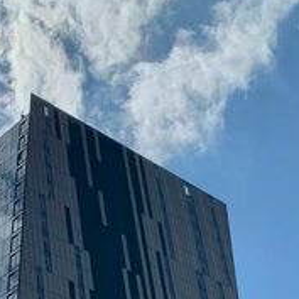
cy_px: 421
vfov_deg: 21.9
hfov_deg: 25.3
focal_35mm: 68
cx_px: 162
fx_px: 665
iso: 25
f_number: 1.8
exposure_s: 1/3788
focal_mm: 4.25
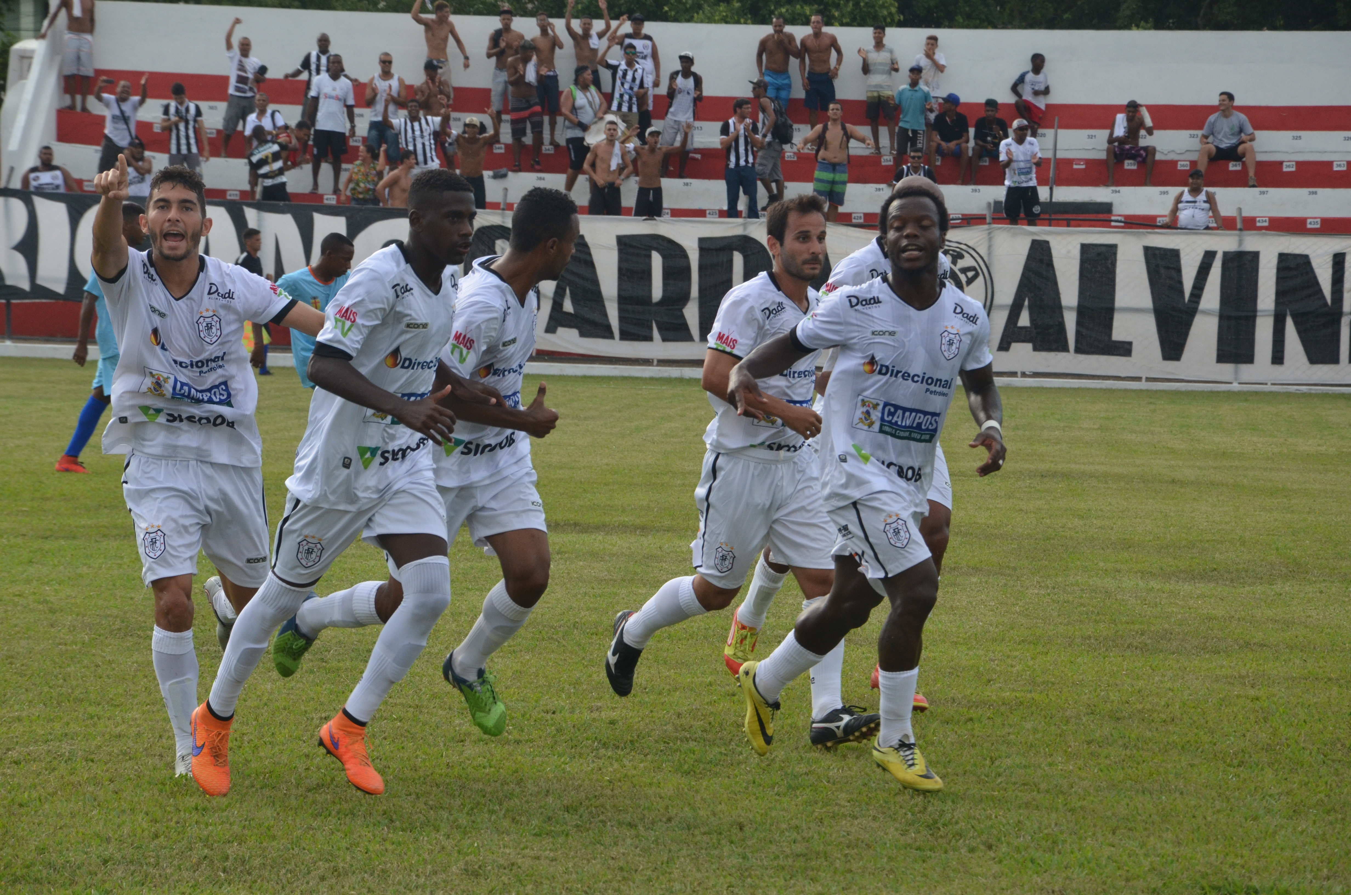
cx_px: 676
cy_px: 448
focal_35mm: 158
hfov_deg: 13.1
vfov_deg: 8.7
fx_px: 5898
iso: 640
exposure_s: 1/1000
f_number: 8
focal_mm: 105
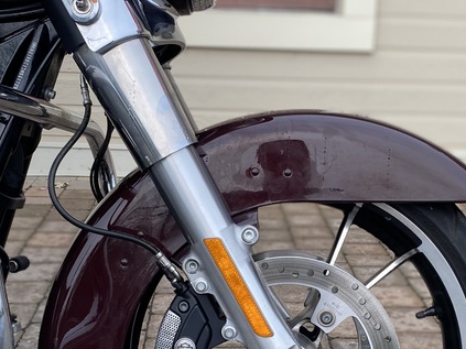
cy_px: 279
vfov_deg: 23.0
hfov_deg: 30.7
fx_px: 848
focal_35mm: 63
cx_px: 243
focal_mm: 4.25
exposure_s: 1/141
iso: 32
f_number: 1.8
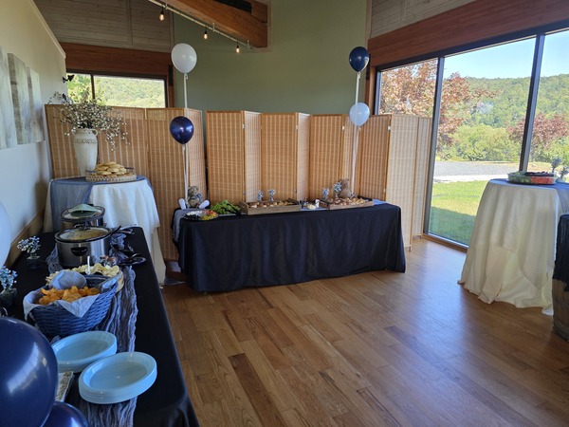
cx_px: 284
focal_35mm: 23
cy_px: 214
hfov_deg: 73.9
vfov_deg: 58.9
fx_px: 378
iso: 80
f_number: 1.7
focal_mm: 6.3
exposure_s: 1/120
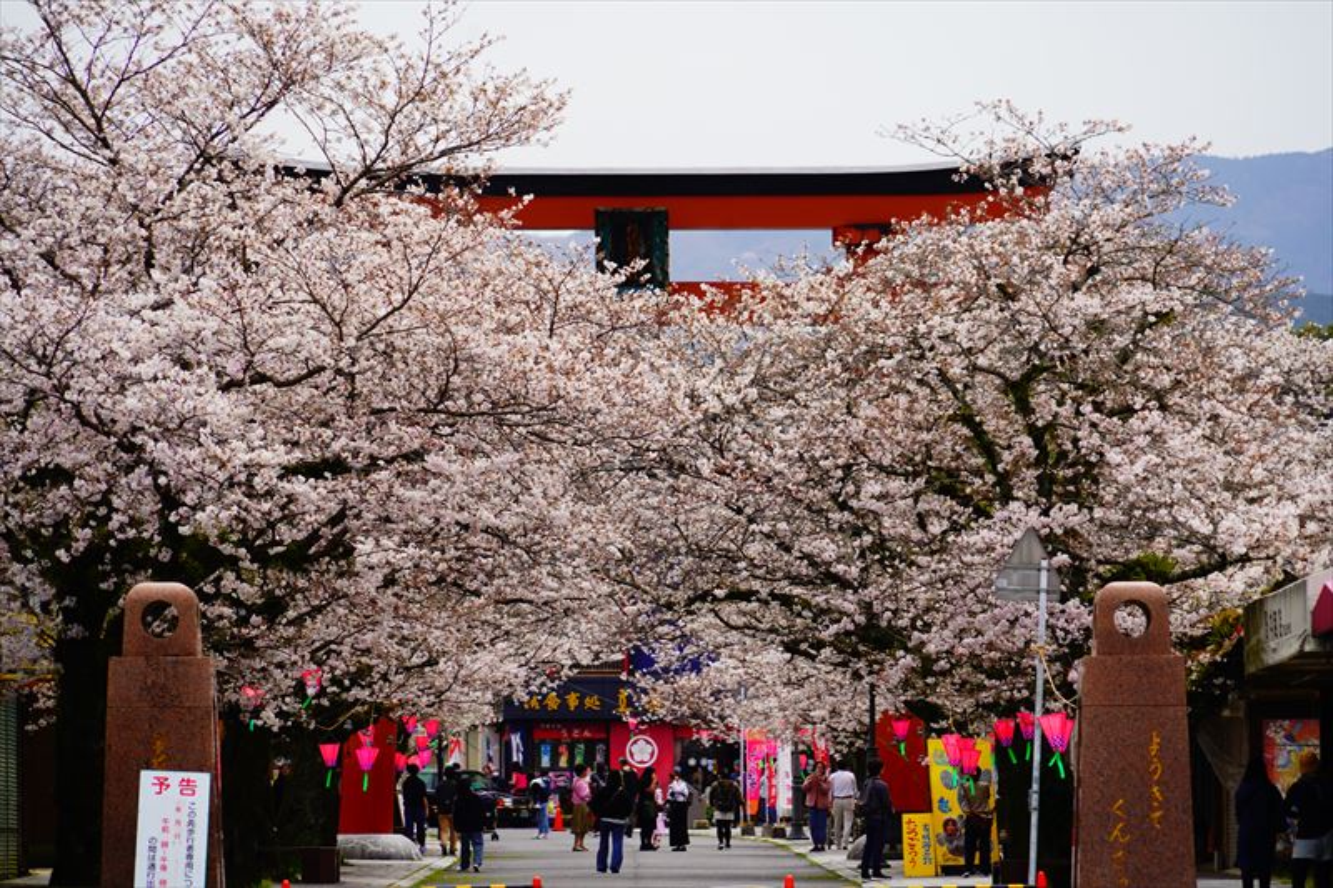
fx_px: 8884
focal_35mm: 240
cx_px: 666
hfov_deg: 8.6
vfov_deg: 5.7
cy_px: 444
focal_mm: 240
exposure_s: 1/350
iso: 125
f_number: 6.7
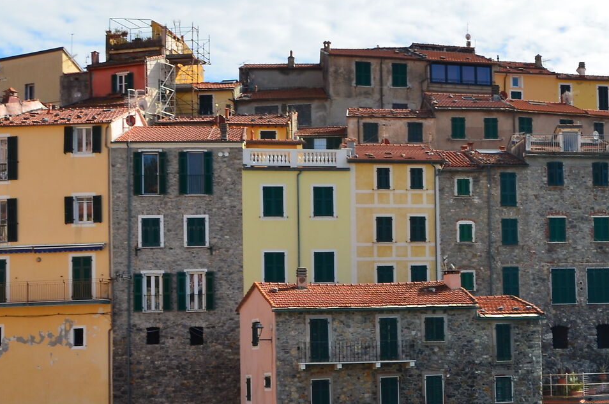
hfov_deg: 23.5
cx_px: 615
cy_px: 258
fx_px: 1401
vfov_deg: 16.4
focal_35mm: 83
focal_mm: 22
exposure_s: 1/125
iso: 100
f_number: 11
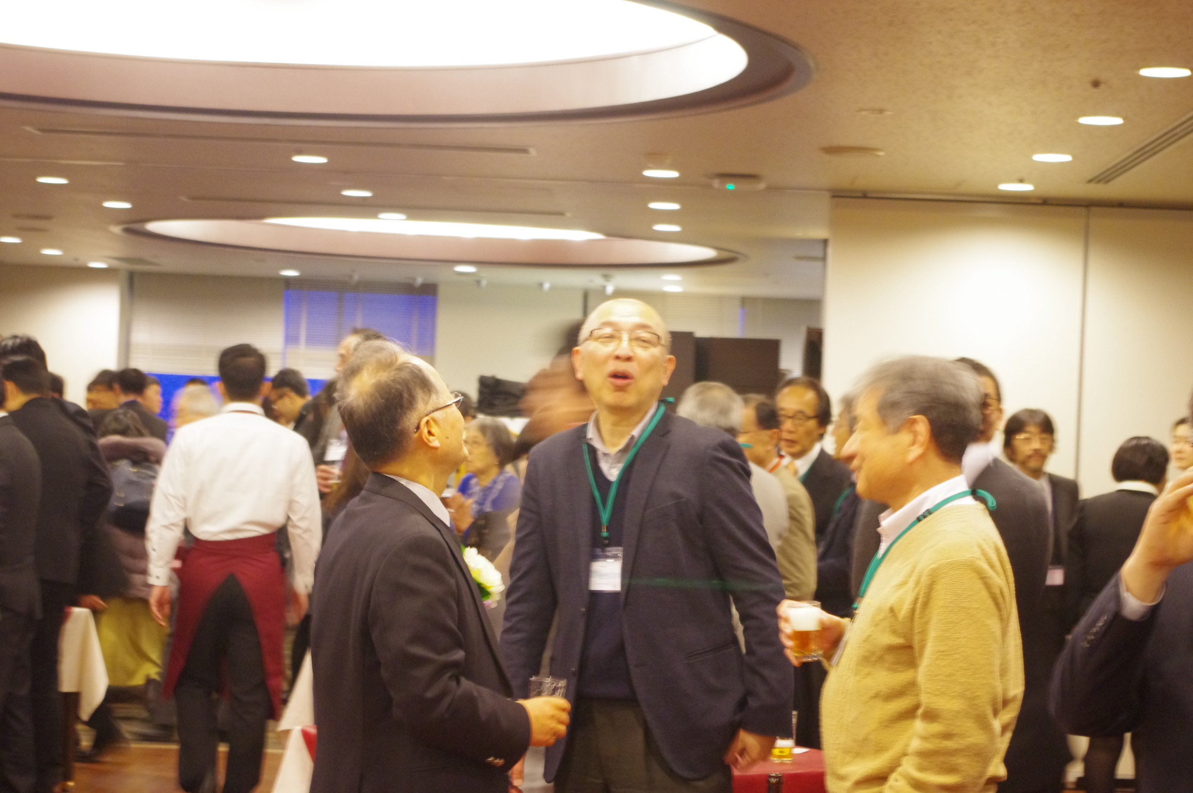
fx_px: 2714
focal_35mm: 82
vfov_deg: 16.6
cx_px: 596
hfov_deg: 24.8
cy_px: 396
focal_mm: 55
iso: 2000
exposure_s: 1/13
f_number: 5.6
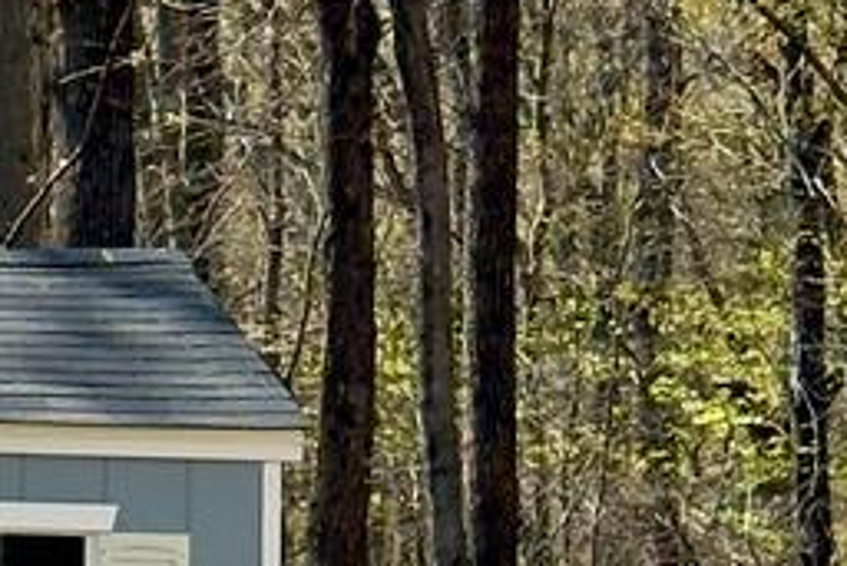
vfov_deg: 4.6
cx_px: -715
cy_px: 748
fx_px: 7038
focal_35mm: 299
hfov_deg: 6.7
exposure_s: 1/3226
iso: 80
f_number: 1.78
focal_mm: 6.76
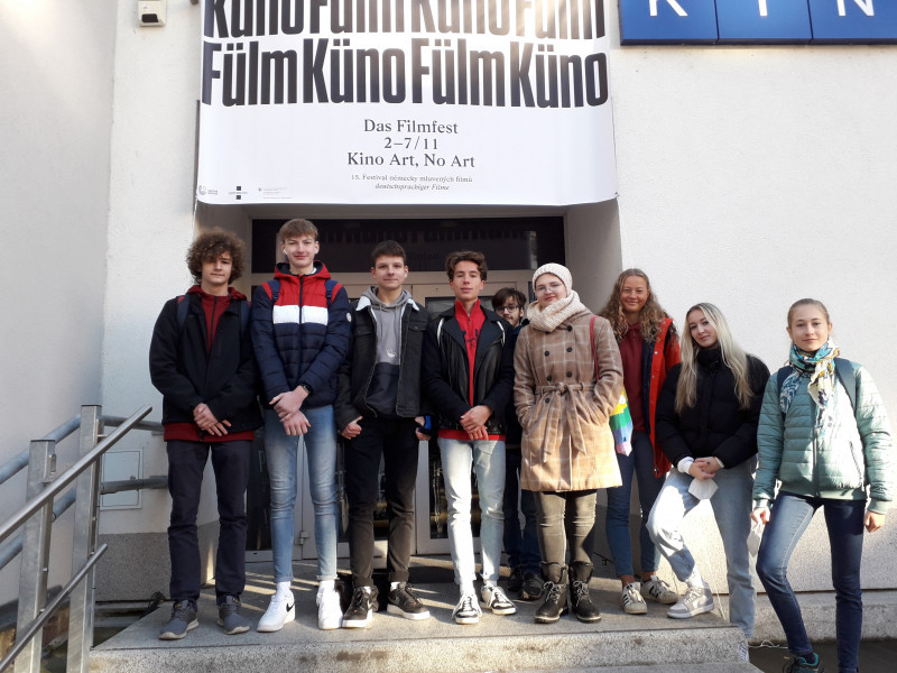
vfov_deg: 51.4
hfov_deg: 65.3
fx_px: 700
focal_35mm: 27
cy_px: 336
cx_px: 448
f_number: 1.9
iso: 50
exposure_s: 1/100
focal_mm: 3.6
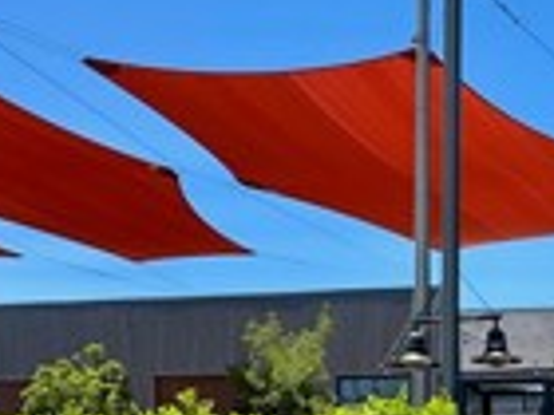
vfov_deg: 21.1
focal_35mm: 64
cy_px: 518
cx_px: 700
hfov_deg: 26.2
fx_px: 1024
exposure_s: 1/993
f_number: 2.2
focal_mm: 2.22
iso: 40
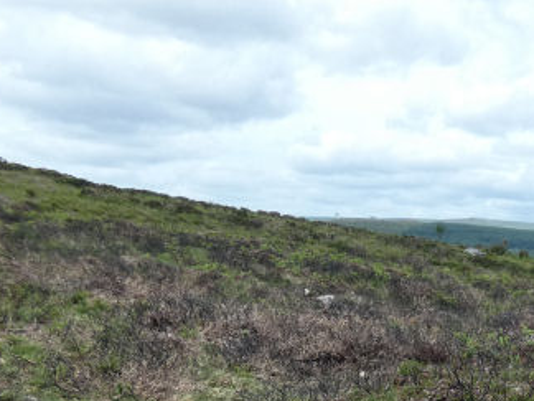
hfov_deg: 29.6
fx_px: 941
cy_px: 449
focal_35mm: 61
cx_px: 531
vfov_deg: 22.6
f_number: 2.9
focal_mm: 3.9
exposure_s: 1/800
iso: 80
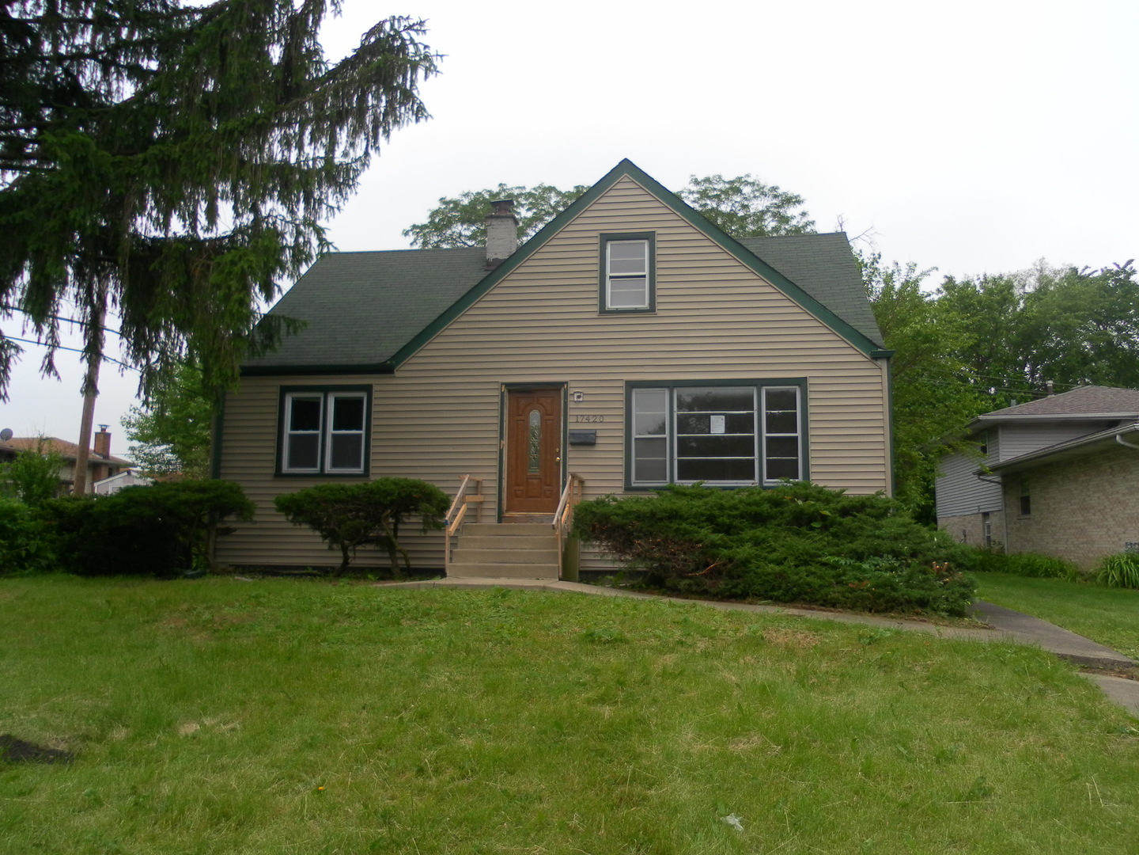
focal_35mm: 28
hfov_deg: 63.4
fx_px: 921
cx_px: 570
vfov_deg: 49.7
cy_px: 428
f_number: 3.2
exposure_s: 1/500
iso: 80
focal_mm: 4.9
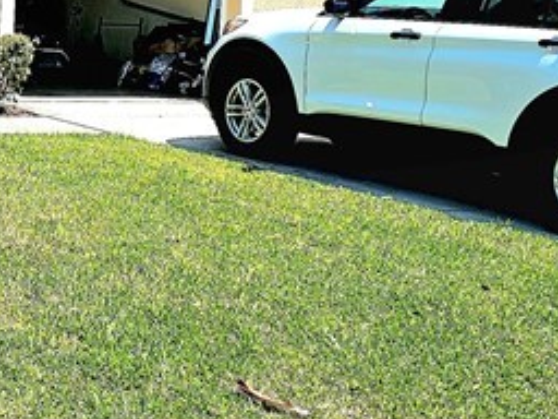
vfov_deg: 15.9
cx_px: -196
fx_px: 1483
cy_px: 65
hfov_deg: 19.4
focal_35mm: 92
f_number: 1.7
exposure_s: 1/1667
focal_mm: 6.3
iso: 12
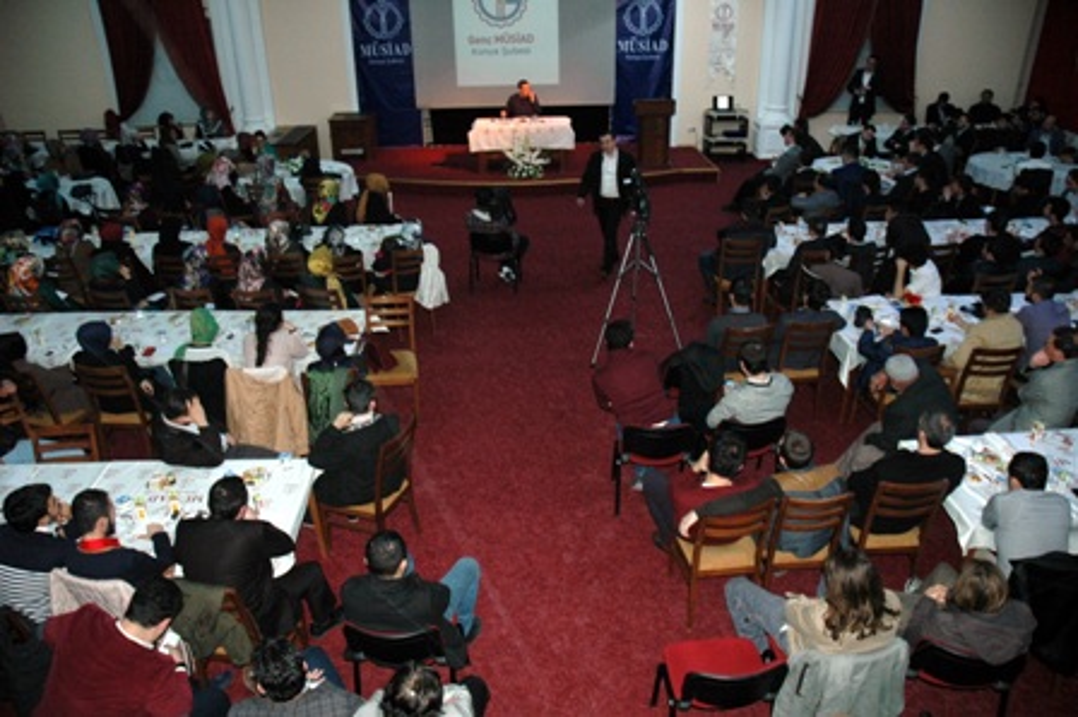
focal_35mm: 27
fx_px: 808
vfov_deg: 47.9
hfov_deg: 67.4
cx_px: 539
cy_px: 358
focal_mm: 18
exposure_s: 1/60
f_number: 4
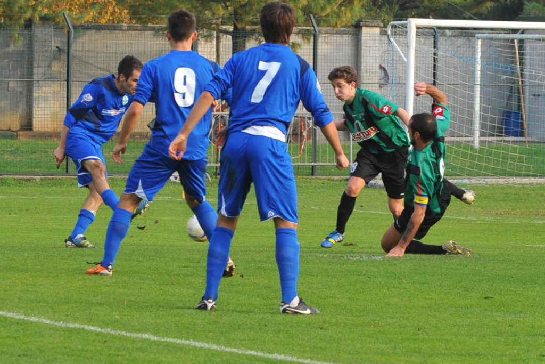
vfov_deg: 12.2
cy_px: 182
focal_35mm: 112
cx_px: 272
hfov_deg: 18.3
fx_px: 1696
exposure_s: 1/800
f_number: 7.1
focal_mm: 112
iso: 800
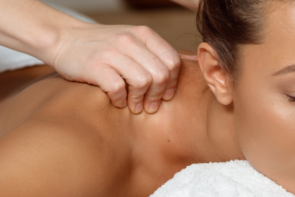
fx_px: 2975
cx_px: 338
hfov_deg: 5.7
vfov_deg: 3.8
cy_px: 115
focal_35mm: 363
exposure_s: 1/125
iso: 100
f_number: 4
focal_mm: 105
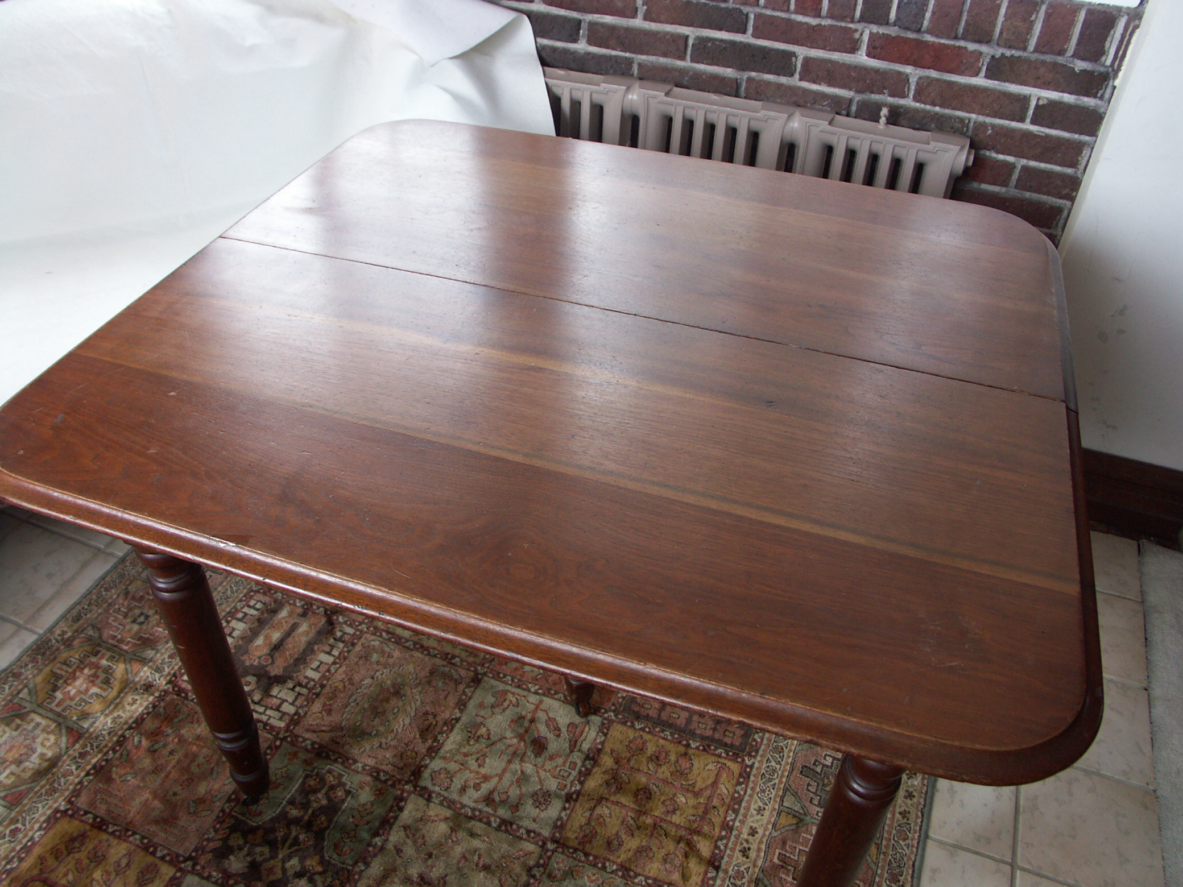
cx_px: 592
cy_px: 444
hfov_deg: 63.4
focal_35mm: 28
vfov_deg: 49.7
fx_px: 957
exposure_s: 1/25
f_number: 2.8
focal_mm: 7.2
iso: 100
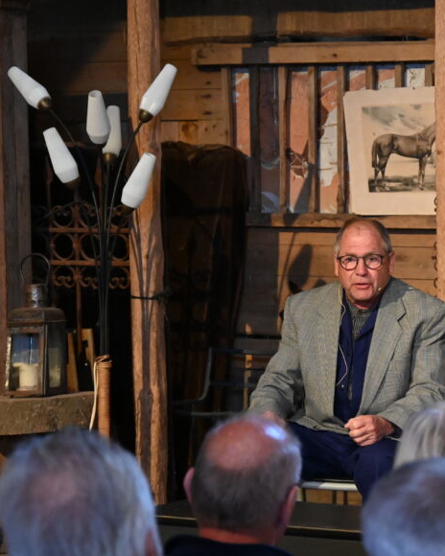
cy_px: 277
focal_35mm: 154
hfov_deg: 9.9
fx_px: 2535
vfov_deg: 12.5
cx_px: 471
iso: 9000
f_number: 6.3
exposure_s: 1/60
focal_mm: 93
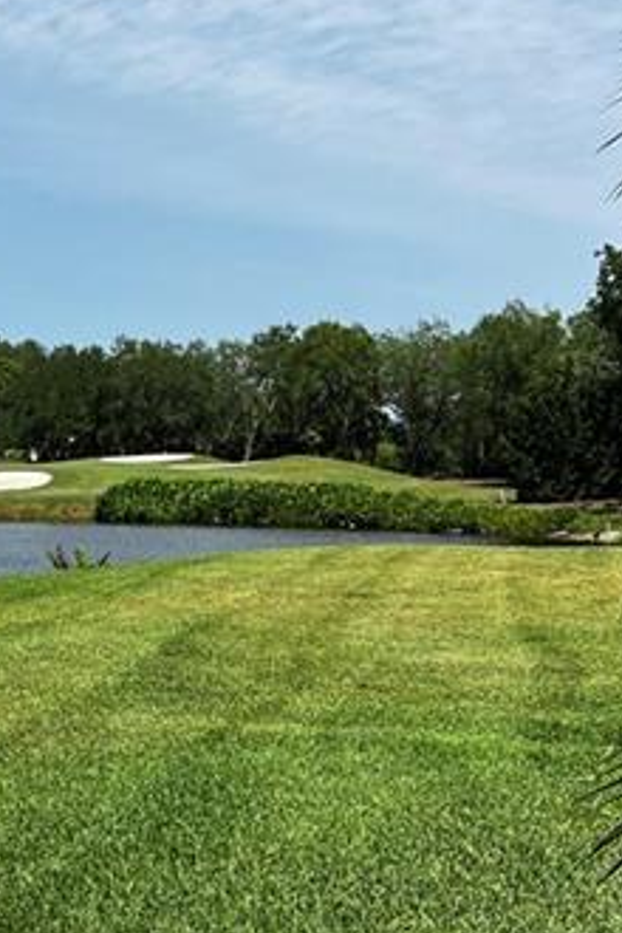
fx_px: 1633
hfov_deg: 20.7
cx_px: -37
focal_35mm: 63
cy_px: 506
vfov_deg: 31.9
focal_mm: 5.7
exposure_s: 1/6211
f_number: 1.5
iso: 50
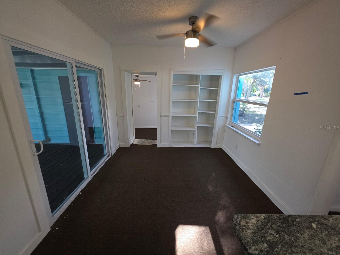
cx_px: 170
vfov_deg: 89.9
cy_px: 128
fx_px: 128
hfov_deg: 106.2
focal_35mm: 13
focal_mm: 2.2
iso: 50
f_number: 1.9
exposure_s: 1/60
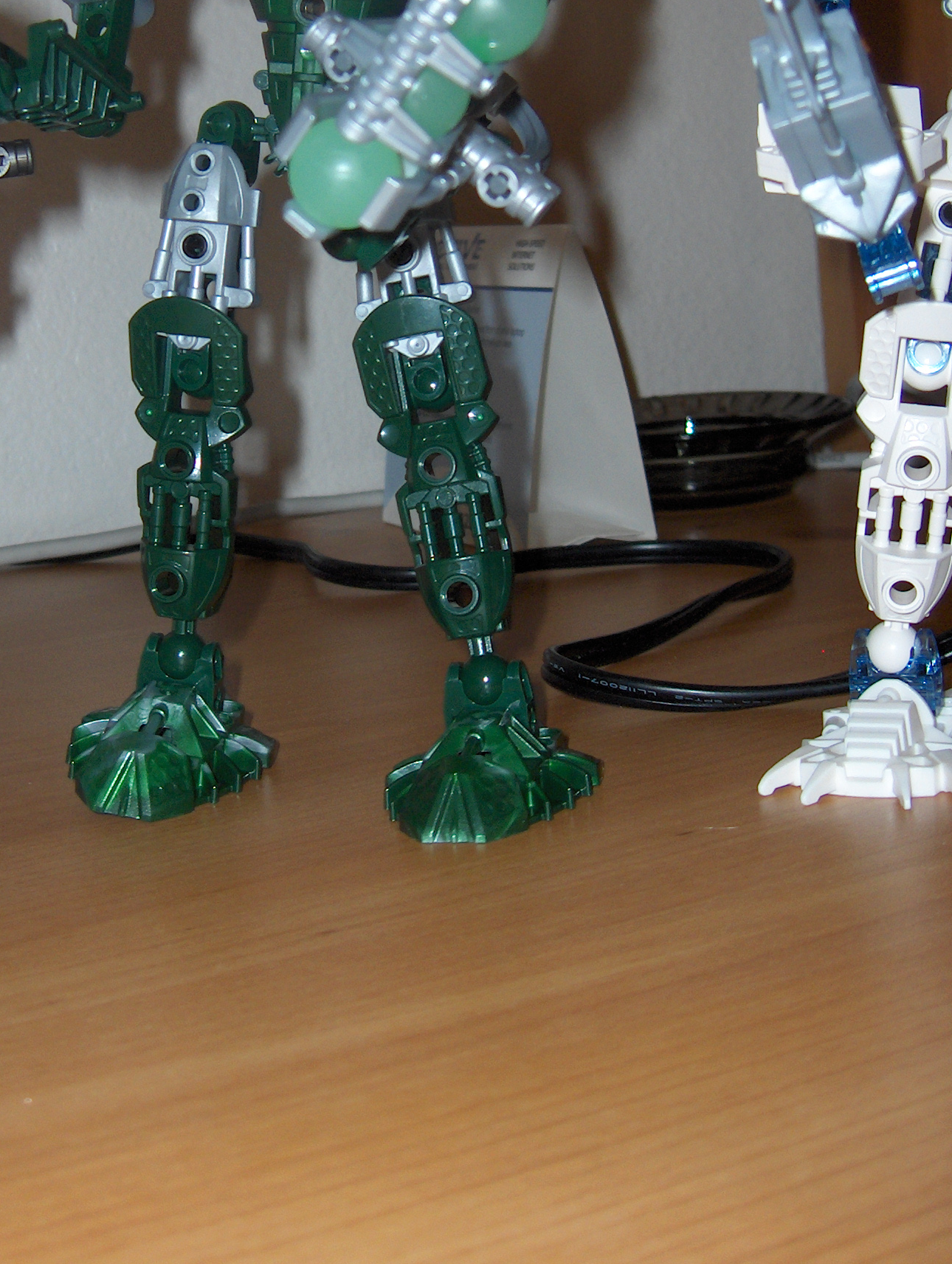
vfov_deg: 32.2
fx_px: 2158
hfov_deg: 24.8
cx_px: 330
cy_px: 351
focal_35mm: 59
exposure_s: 1/60
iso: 100
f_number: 2.8
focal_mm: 8
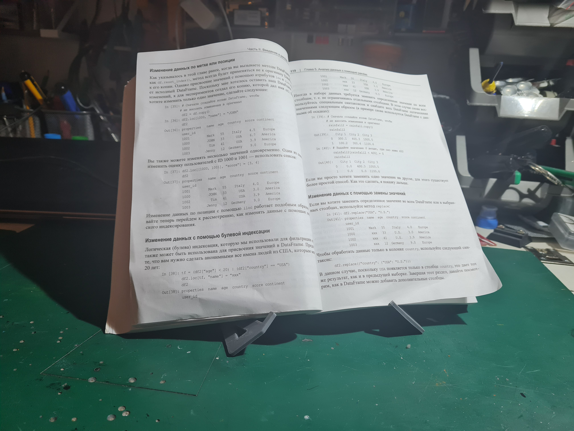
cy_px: 216
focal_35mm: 26
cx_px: 287
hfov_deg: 67.3
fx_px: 431
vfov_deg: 53.1
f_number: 1.8
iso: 125
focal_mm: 5.4
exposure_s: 1/120
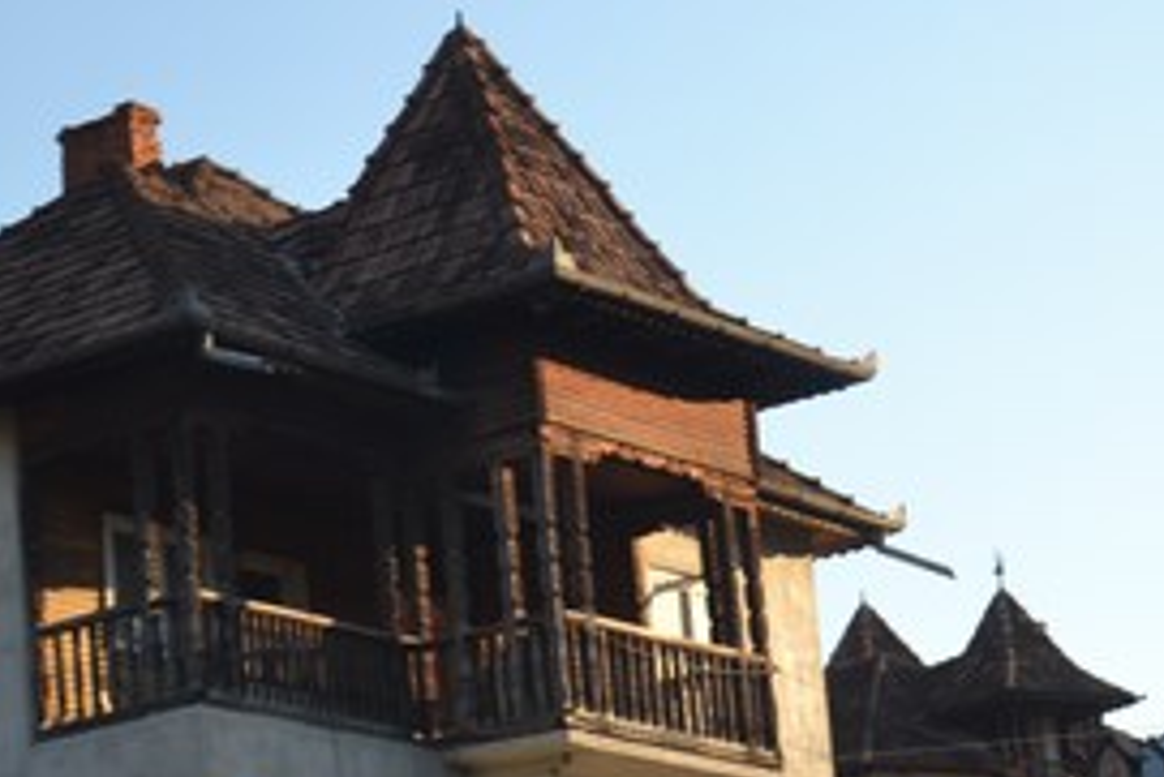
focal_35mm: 124
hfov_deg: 16.3
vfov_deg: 11.1
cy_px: 522
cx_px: 133
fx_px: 4011
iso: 400
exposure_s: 1/125
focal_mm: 28
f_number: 5.6
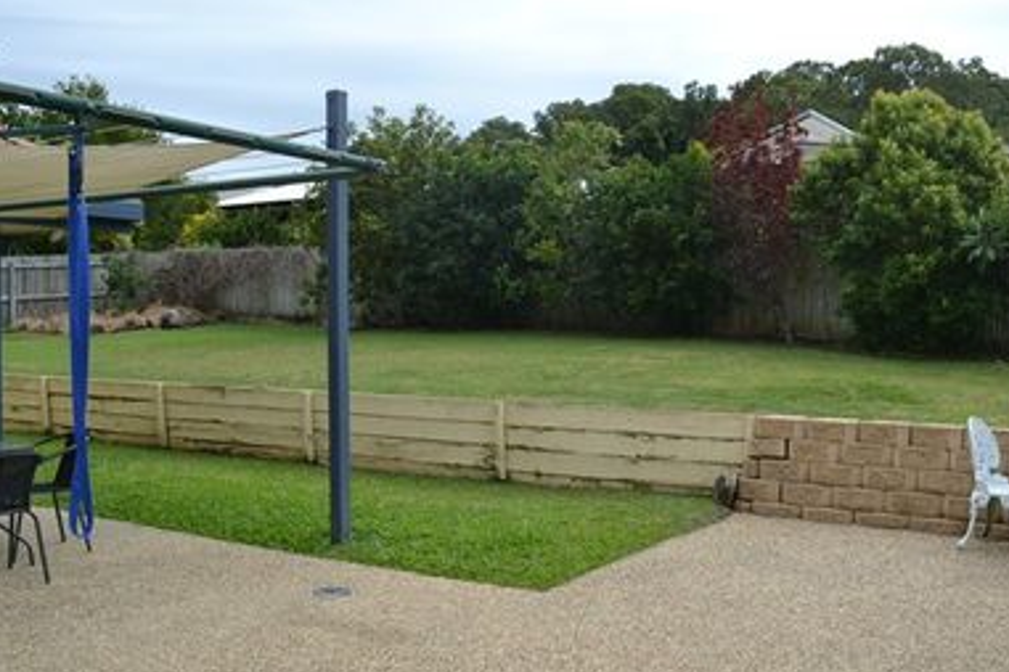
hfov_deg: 51.7
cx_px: 572
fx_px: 1037
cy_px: 385
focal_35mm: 37
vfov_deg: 35.9
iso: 100
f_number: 8
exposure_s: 1/250
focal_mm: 20
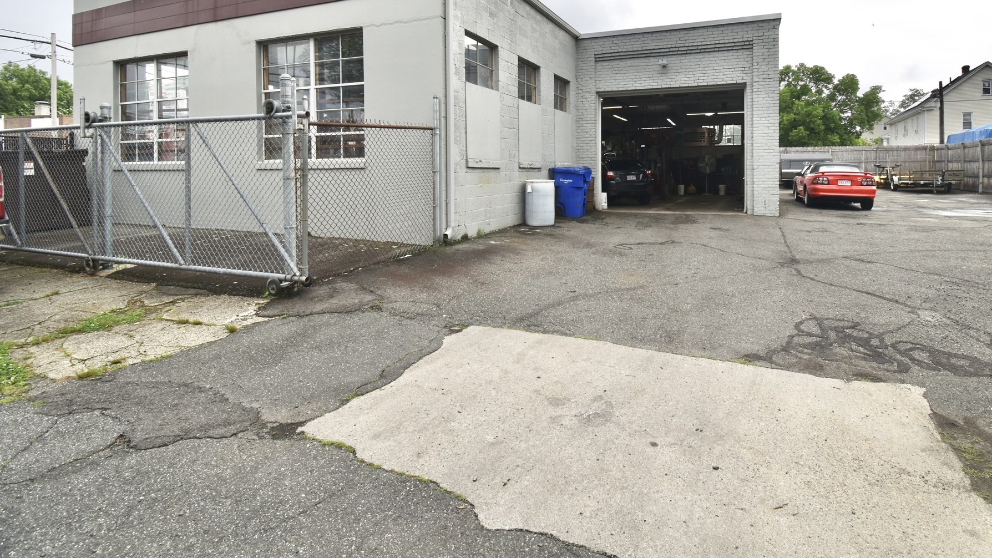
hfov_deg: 92.2
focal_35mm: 18
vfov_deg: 59.5
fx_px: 473
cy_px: 181
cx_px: 555
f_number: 8
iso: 110
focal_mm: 10
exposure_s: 1/250
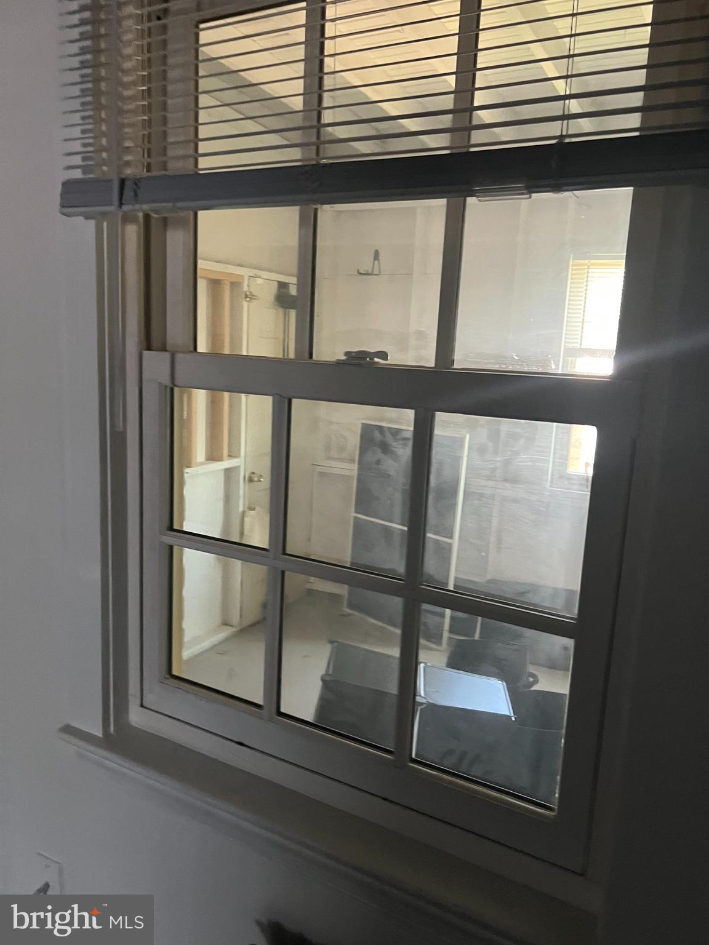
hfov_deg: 53.1
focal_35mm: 26
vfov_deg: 67.3
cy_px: 472
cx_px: 354
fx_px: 710
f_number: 1.5
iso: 500
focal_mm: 5.7
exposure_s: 1/45
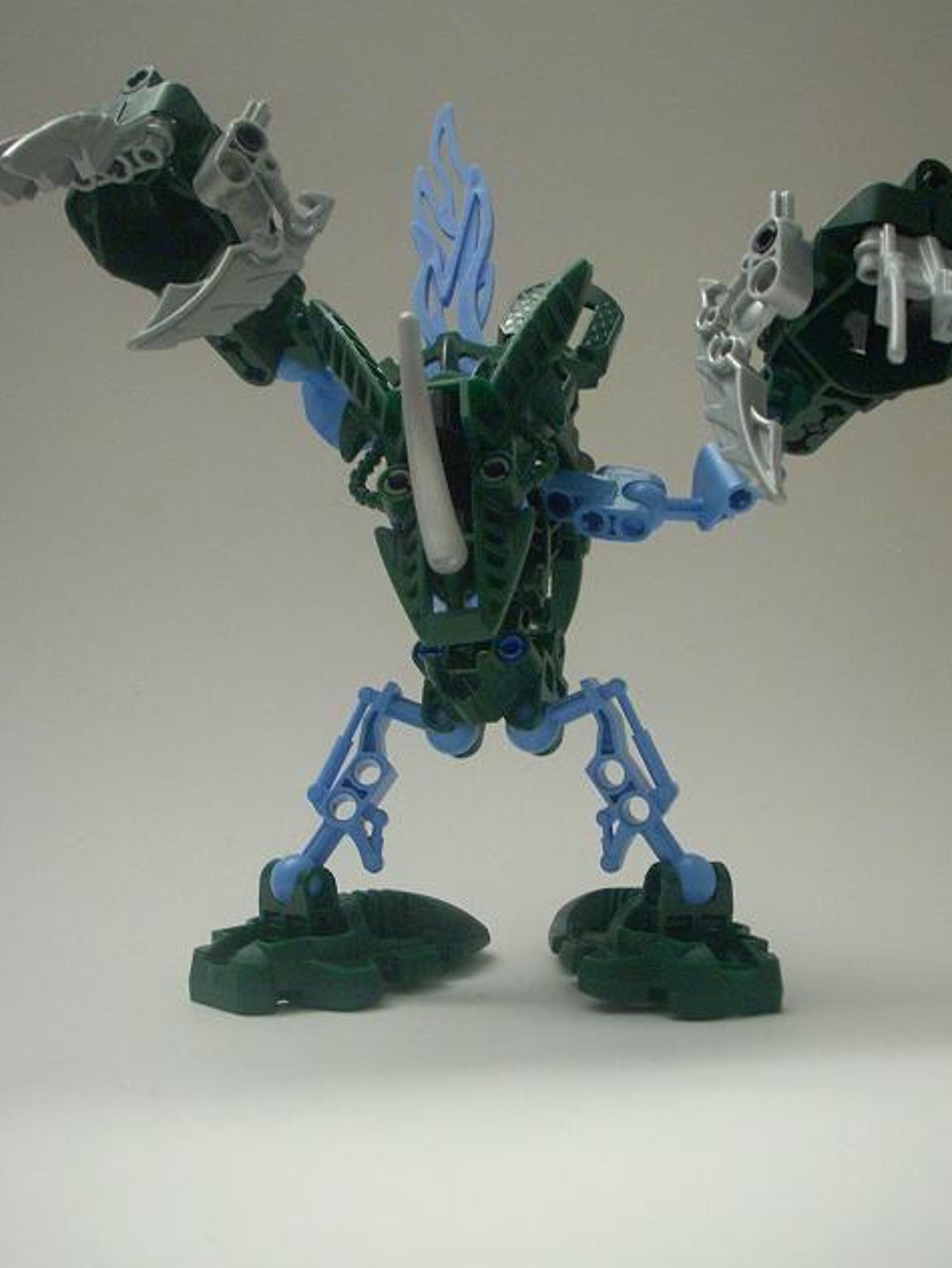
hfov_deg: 32.2
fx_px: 1648
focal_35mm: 45
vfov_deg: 42.1
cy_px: 639
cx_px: 516
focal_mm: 6.2
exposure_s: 1/5.2
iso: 200
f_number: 2.8
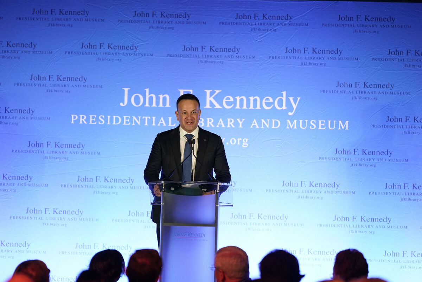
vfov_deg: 6.9
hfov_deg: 10.3
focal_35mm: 200
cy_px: 141
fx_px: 2344
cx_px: 211
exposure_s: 1/250
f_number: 2.8
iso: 2500
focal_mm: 200
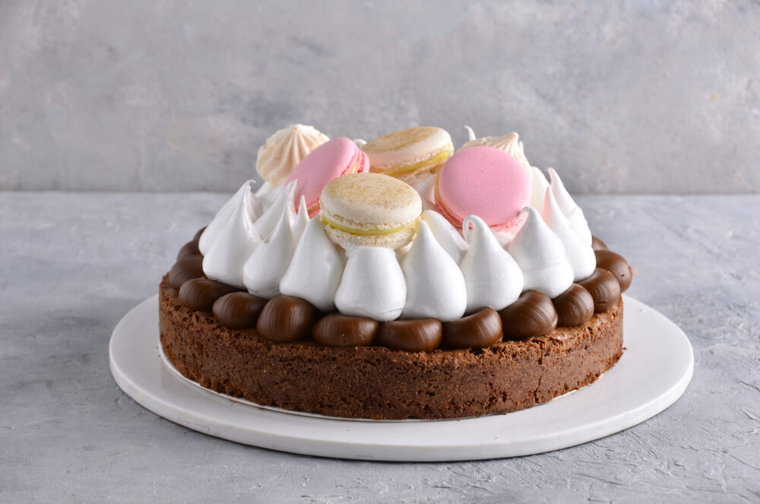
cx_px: 380
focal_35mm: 120
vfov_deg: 11.4
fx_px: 2529
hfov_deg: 17.1
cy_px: 252
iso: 100
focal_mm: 80
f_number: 10
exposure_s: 1/60
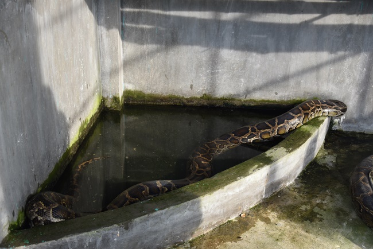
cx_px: 186
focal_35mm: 38
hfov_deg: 50.7
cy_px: 124
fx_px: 394
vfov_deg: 35.1
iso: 640
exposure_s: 1/200
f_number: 7.1
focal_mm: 38
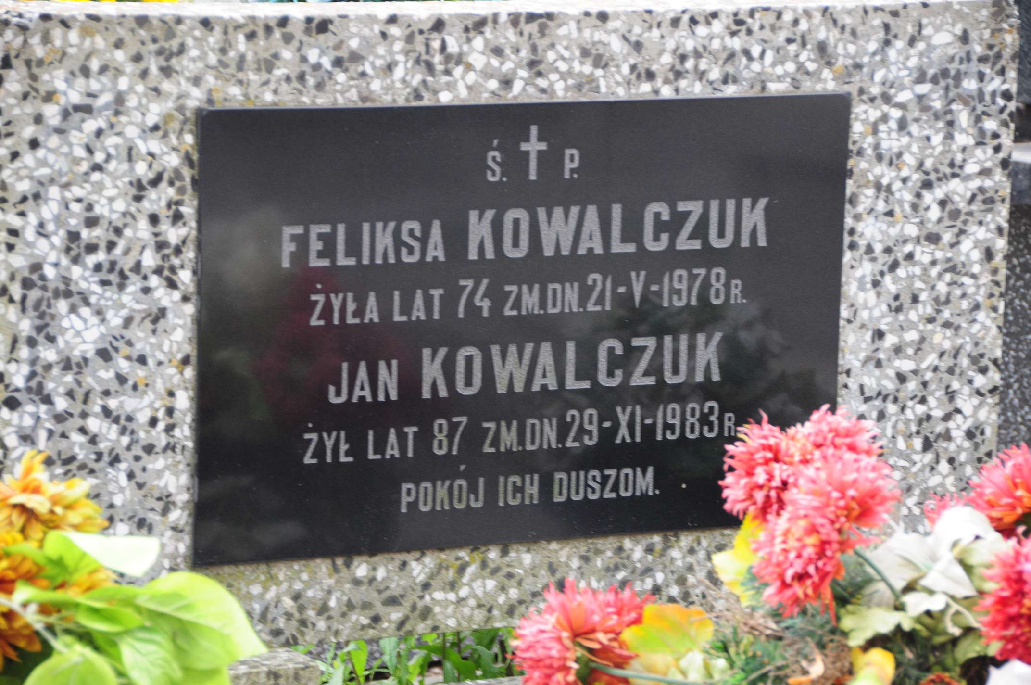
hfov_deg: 12.2
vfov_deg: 8.2
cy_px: 342
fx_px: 4805
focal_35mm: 168
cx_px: 516
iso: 500
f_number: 7.1
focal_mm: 112
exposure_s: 1/125
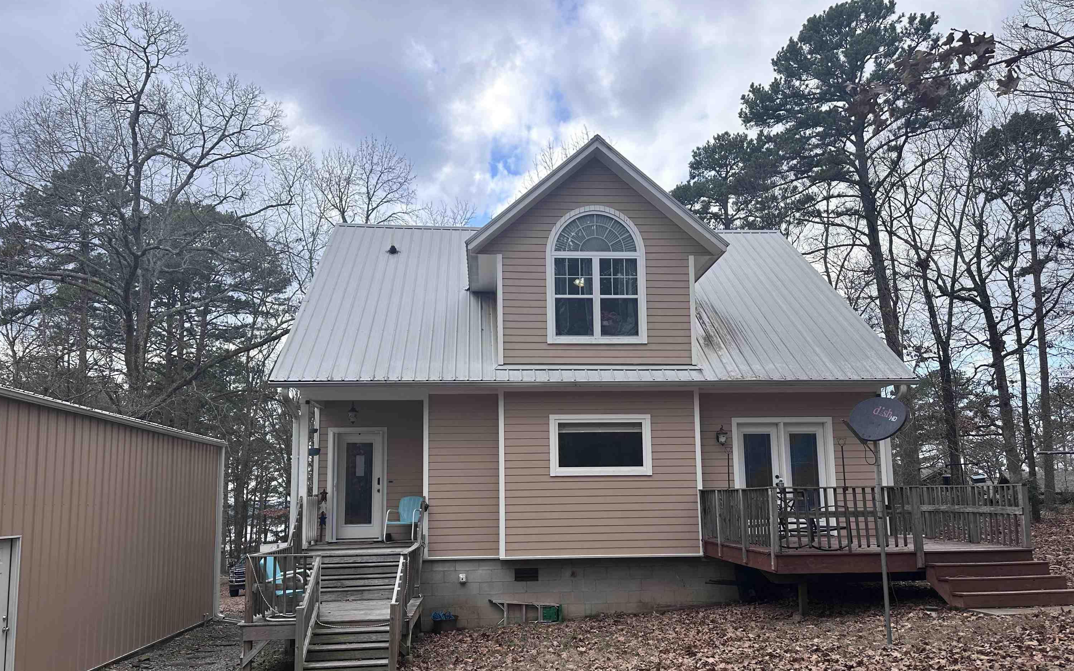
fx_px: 761
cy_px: 410
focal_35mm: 26
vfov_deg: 47.3
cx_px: 544
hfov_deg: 70.4
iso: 80
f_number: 1.78
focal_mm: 6.86
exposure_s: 1/1321
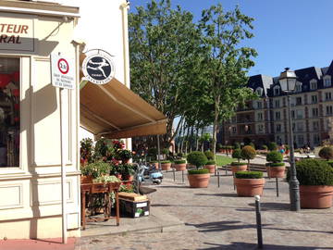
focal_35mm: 33
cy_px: 125
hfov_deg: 55.4
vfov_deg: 42.9
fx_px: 317
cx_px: 166
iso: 50
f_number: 2.4
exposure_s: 1/1043
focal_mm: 4.12
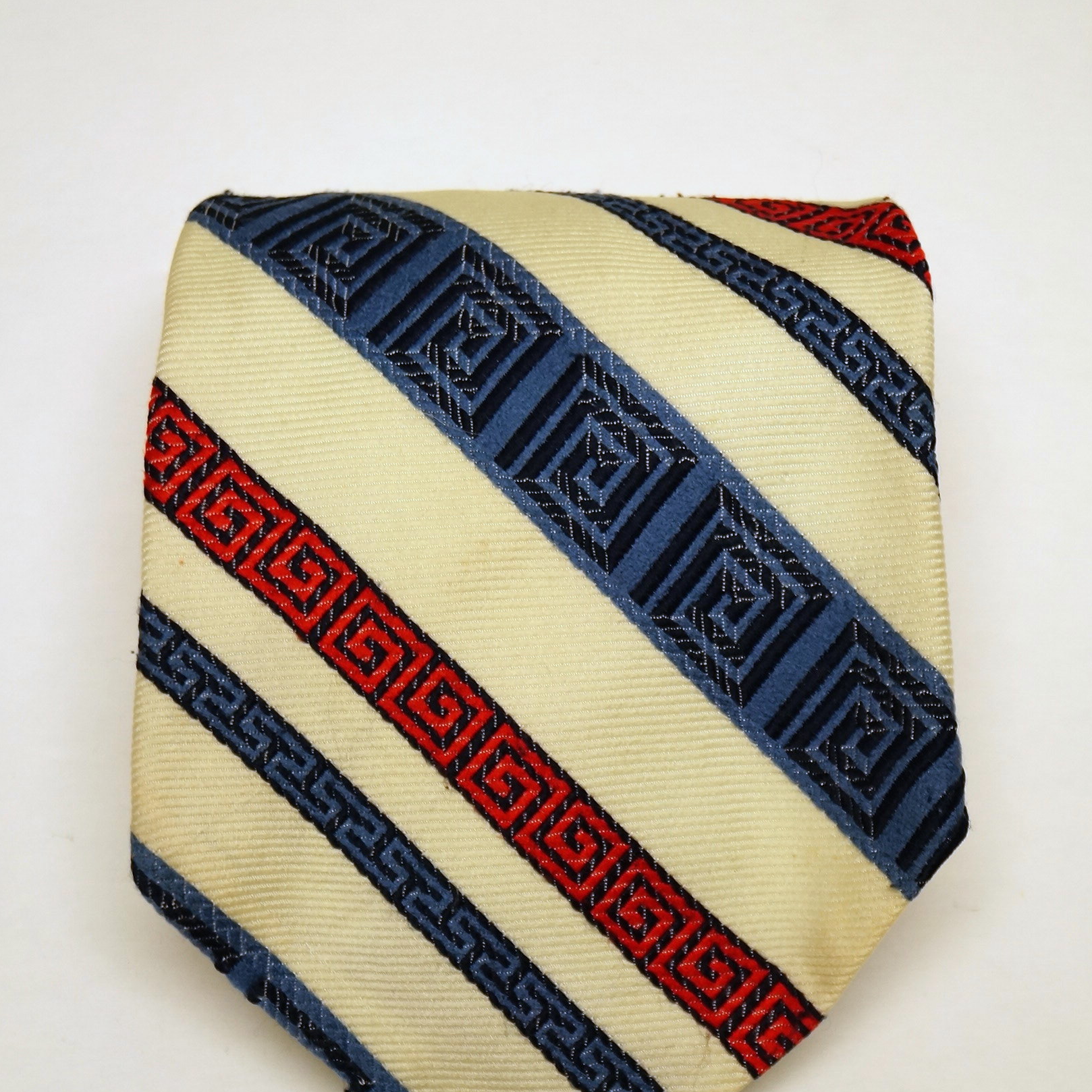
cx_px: 545
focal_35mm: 87
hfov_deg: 20.0
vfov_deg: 20.0
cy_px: 652
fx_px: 3092
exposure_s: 1/80
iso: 500
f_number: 5.6
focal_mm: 45
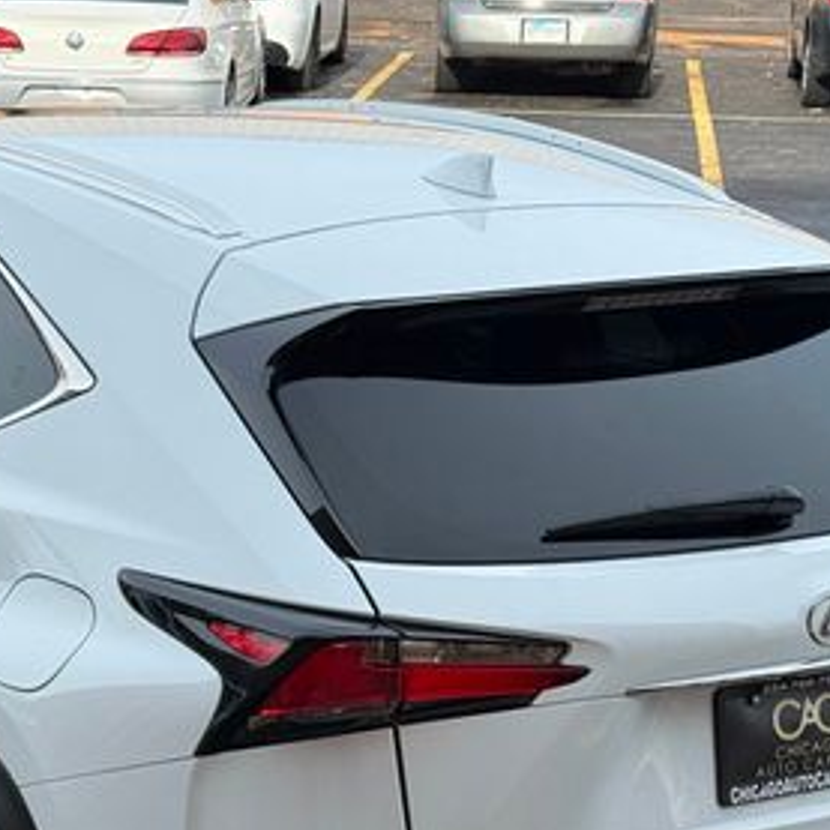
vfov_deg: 17.5
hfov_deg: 17.7
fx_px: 2658
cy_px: 701
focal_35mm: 98
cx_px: 246
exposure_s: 1/2146
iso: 64
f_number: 1.78
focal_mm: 6.76
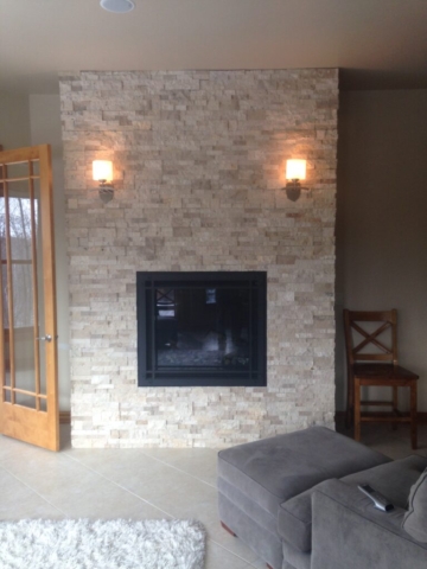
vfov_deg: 55.4
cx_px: 214
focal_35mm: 33
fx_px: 543
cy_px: 284
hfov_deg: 42.9
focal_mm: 4.12
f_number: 2.4
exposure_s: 1/60
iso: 64
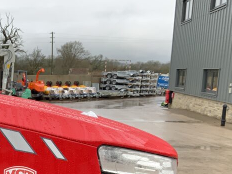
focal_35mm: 64
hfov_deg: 29.1
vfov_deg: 22.1
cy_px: 172
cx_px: 27
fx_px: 429
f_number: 1.8
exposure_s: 1/176
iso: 16
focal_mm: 3
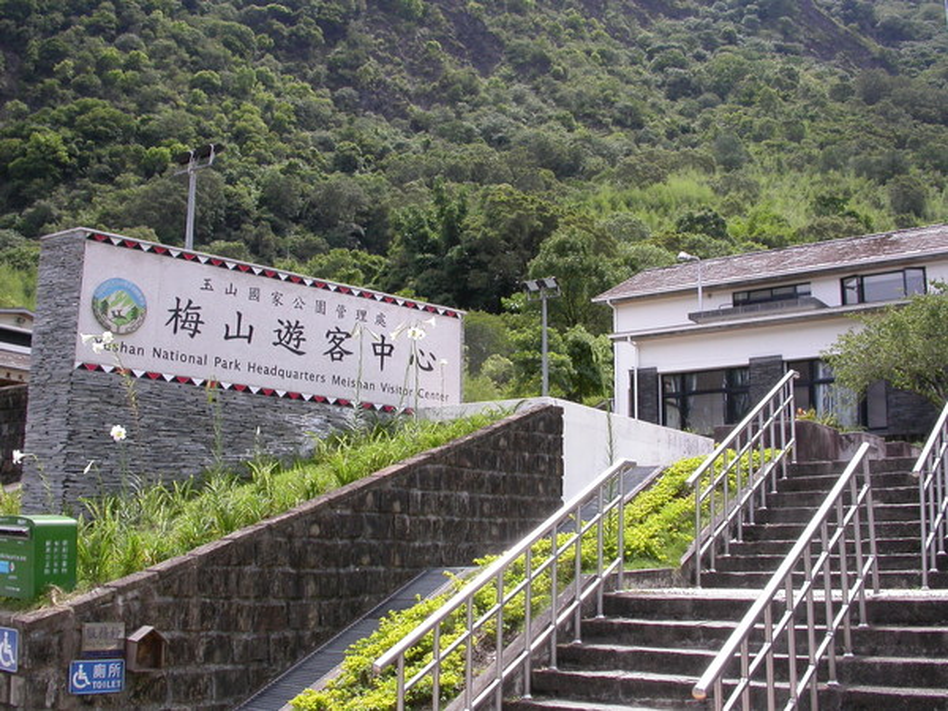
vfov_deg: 37.7
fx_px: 1041
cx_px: 474
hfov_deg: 49.0
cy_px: 356
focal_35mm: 38
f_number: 6
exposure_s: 1/195
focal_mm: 7.85
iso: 100
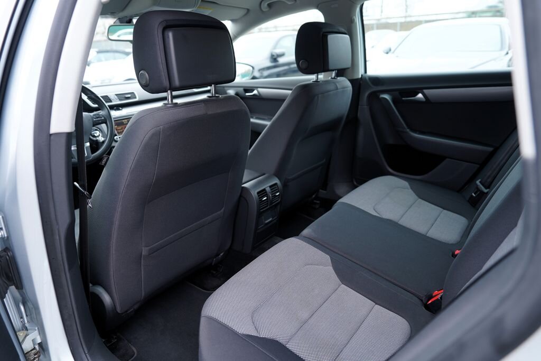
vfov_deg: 53.1
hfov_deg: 73.7
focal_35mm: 24
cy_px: 180
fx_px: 361
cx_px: 270
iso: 100
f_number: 3.2
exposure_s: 1/40
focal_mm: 24
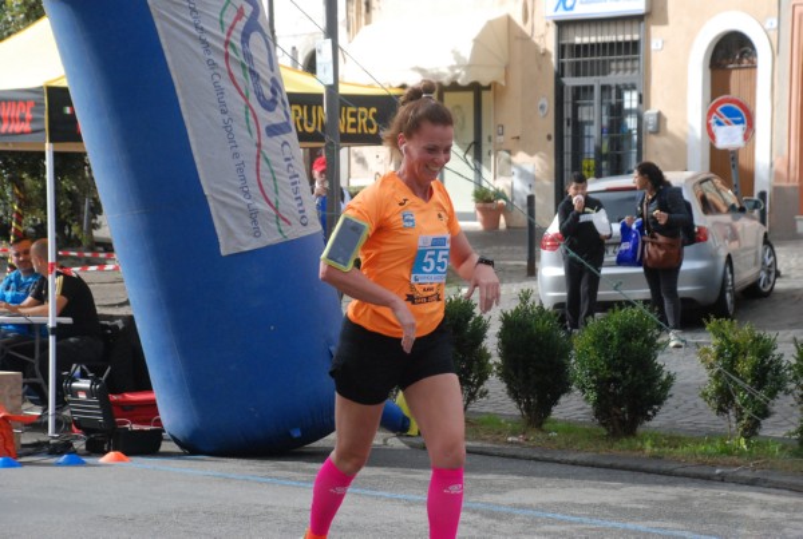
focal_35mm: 105
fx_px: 2347
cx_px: 402
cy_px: 270
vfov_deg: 13.1
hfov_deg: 19.4
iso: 1000
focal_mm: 70
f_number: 5.6
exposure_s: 1/1600
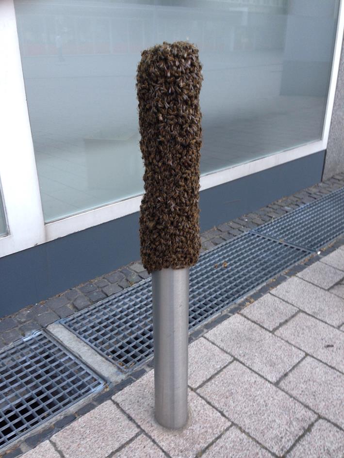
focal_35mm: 33
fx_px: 437
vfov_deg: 55.3
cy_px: 229
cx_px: 172
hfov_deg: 43.0
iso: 64
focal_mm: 4.12
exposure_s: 1/20
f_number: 2.4
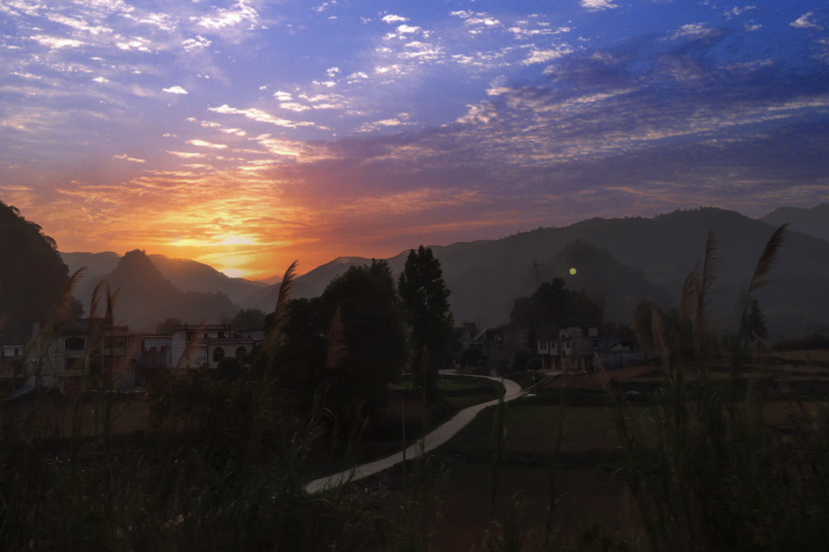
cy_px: 276
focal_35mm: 24
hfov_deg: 73.7
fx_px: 553
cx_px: 414
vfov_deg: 53.1
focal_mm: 16
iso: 500
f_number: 8
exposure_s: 1/1250
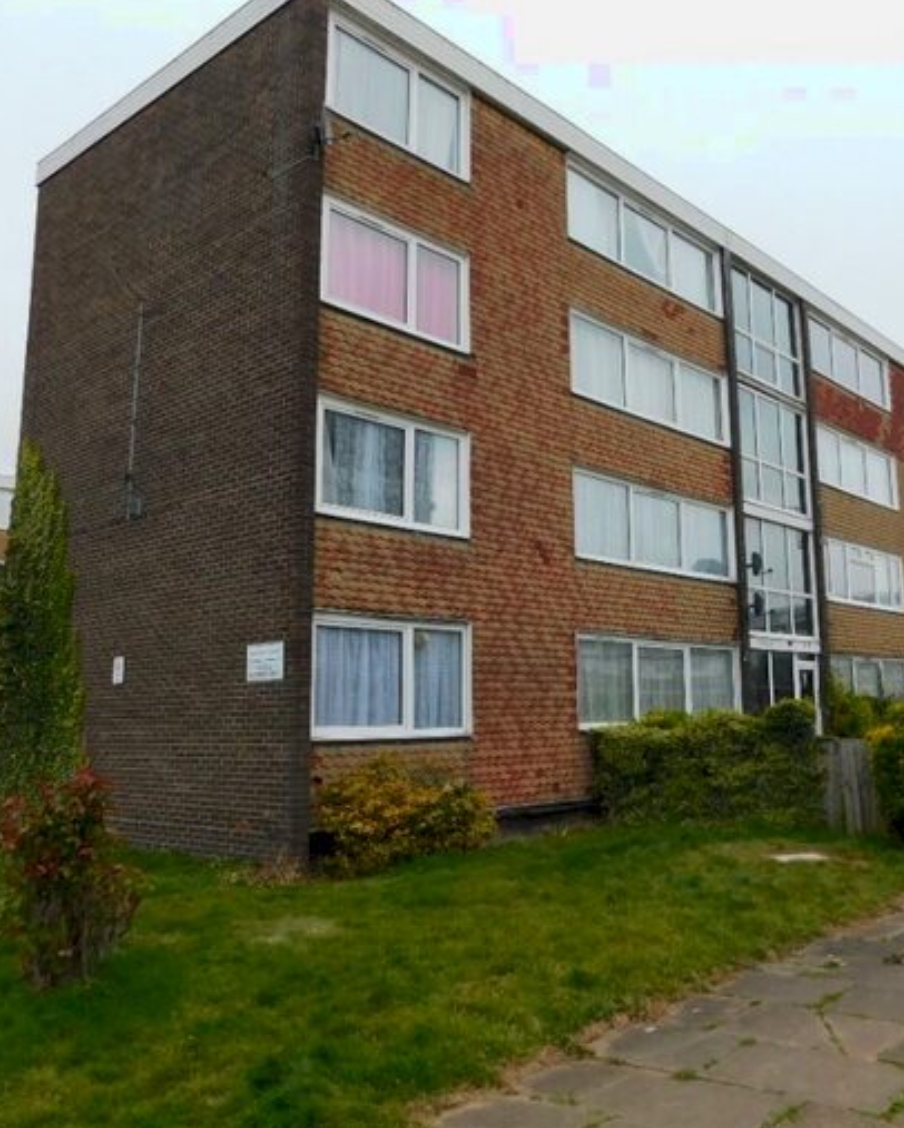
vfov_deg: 57.2
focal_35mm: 31
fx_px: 1036
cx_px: 588
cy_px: 551
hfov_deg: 46.5
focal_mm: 4
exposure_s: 1/800
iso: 125
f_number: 3
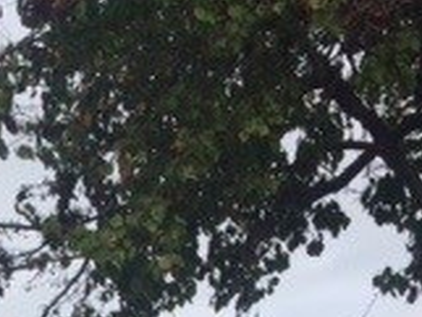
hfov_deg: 15.9
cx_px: -186
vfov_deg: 11.6
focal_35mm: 115
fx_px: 1403
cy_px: 626
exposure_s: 1/1866
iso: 32
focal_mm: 4.15
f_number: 2.2
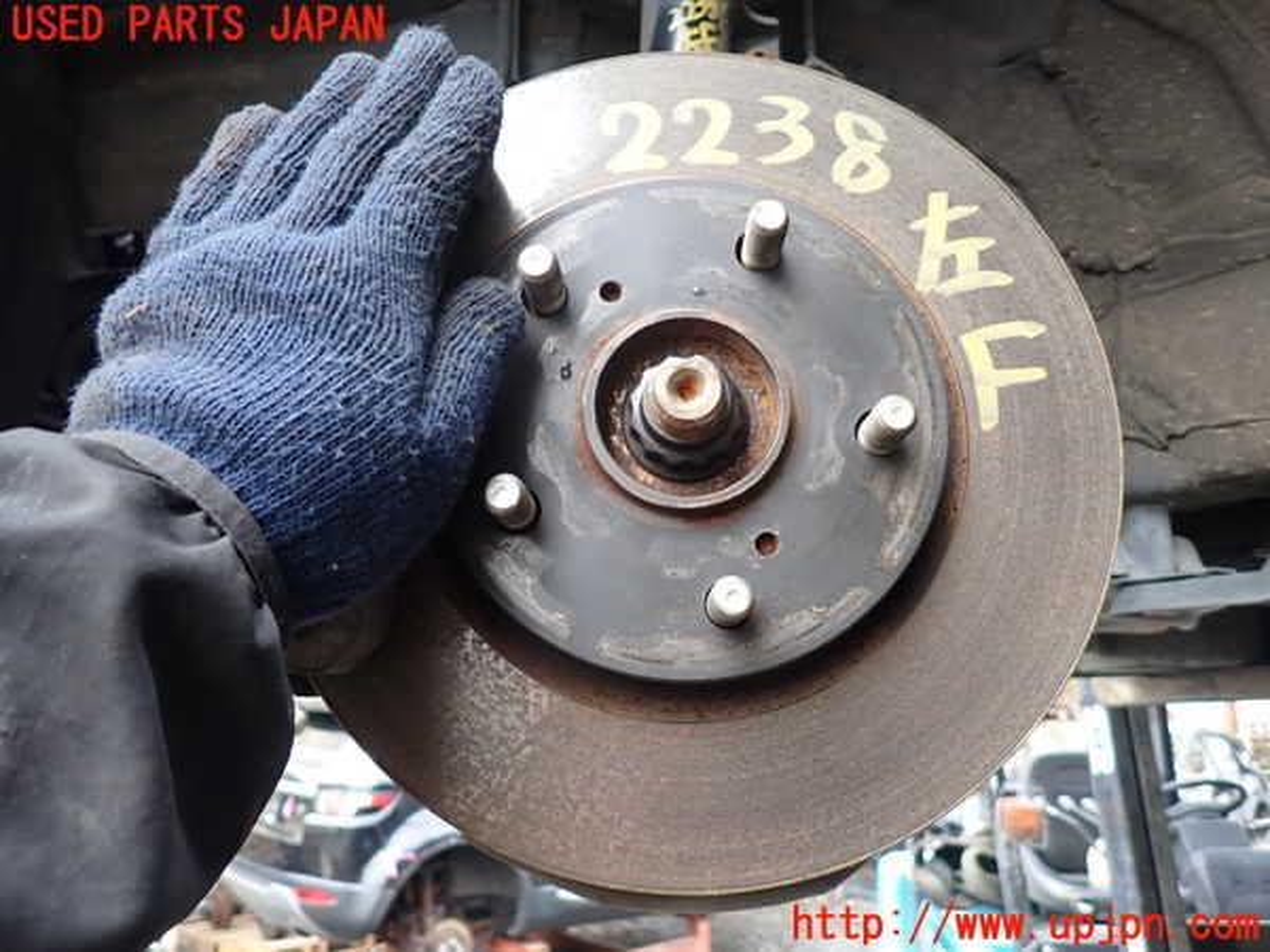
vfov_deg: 54.9
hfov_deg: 69.4
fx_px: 917
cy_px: 476
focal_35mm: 25
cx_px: 635
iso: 100
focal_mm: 4.5
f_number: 2
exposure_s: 1/80
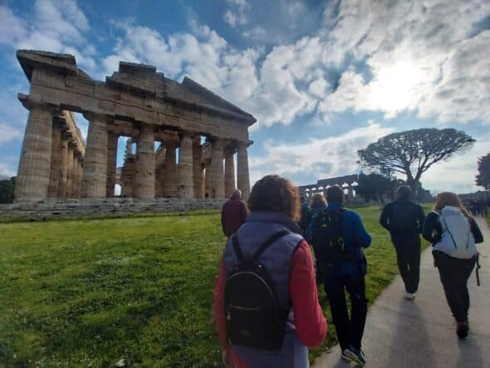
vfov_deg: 90.0
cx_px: 245
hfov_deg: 106.2
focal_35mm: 13
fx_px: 184
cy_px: 184
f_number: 2.2
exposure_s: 1/3023
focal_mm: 1.13
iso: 64
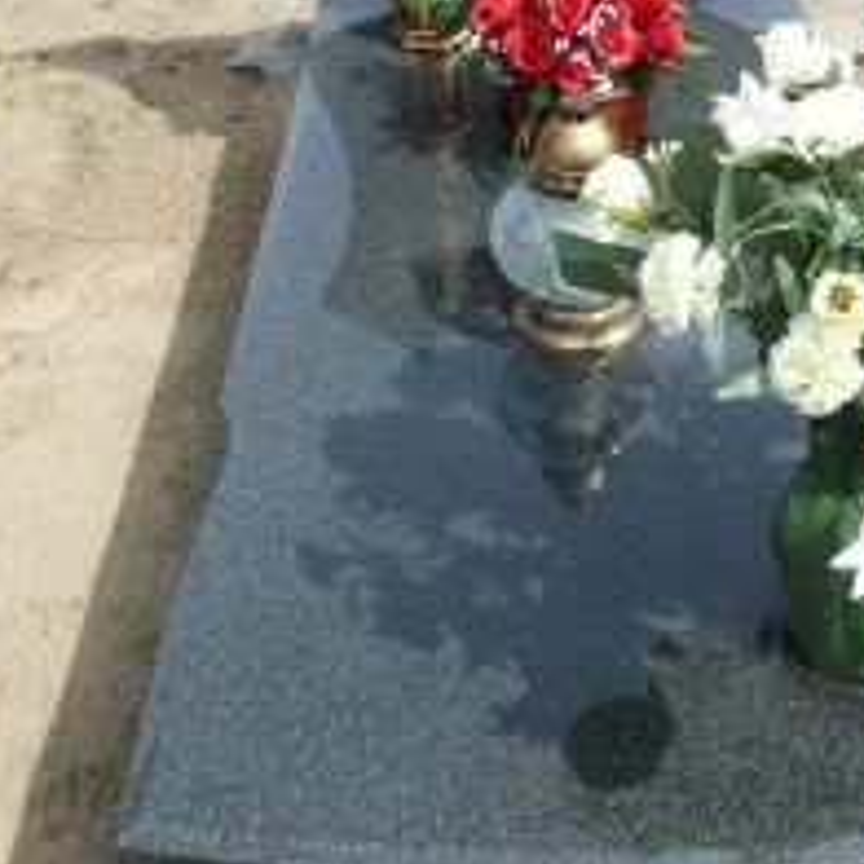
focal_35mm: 54
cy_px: 313
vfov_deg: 31.5
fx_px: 1525
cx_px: 525
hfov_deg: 31.5
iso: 80
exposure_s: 1/400
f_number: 4
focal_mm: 4.1
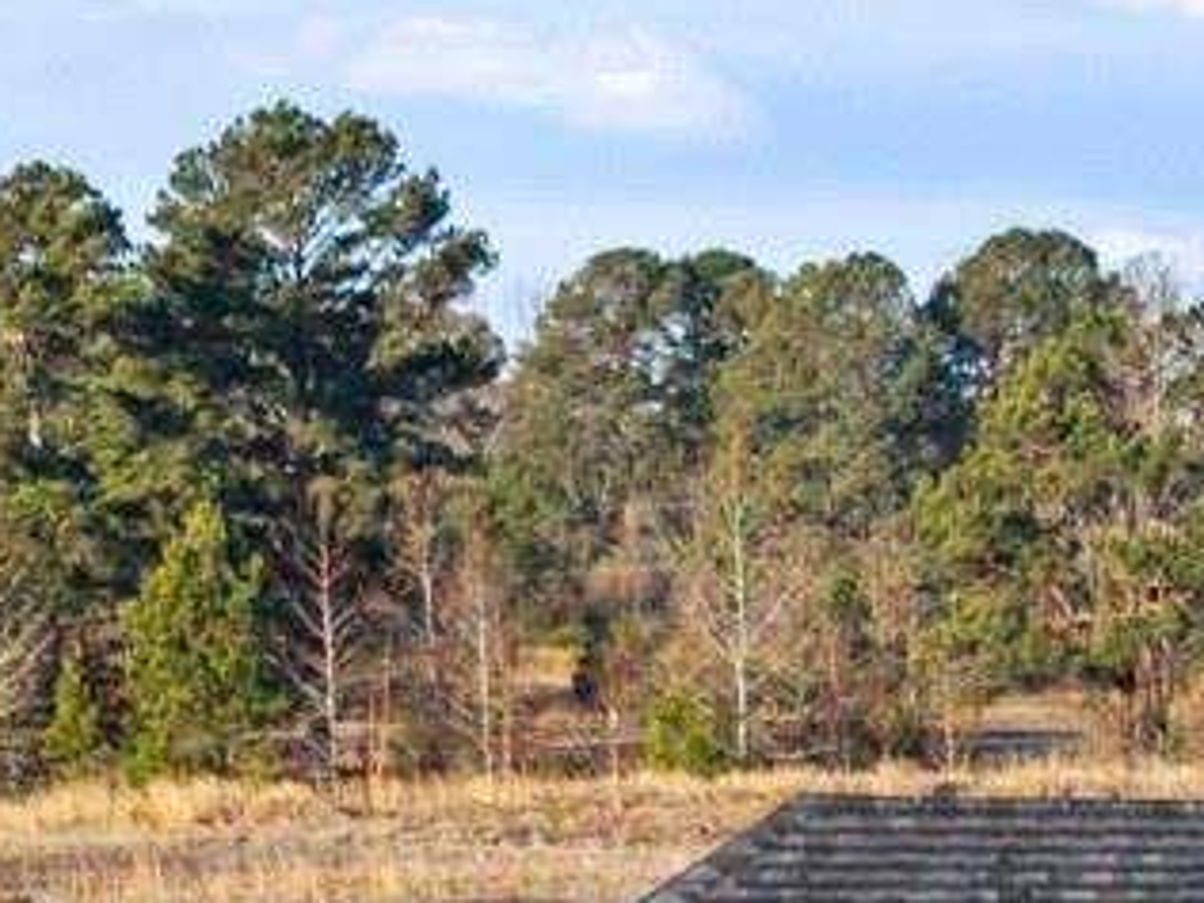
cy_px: 2406
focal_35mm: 190
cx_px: 1395
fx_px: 6609
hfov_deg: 10.3
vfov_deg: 7.2
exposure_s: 1/90
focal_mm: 8.67
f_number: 1.8
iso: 200
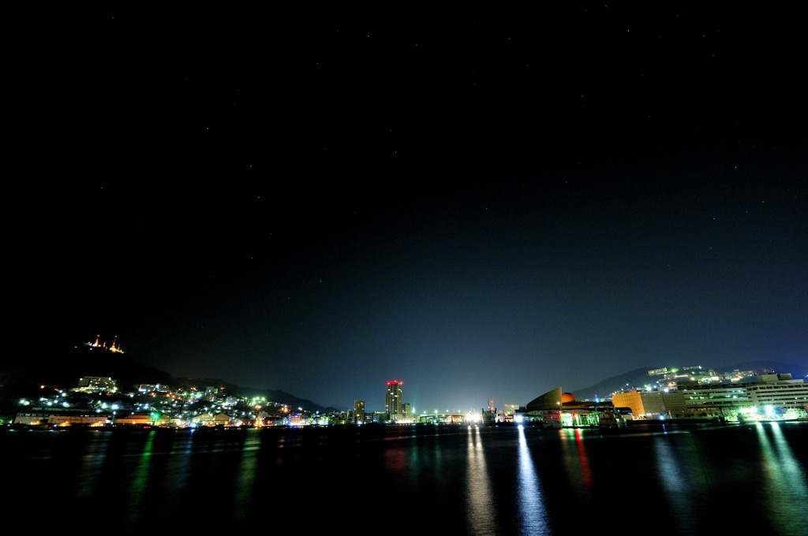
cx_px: 404
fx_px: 336
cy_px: 268
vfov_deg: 77.2
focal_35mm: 15
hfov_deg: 100.5
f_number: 8
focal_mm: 10
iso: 400
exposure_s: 30
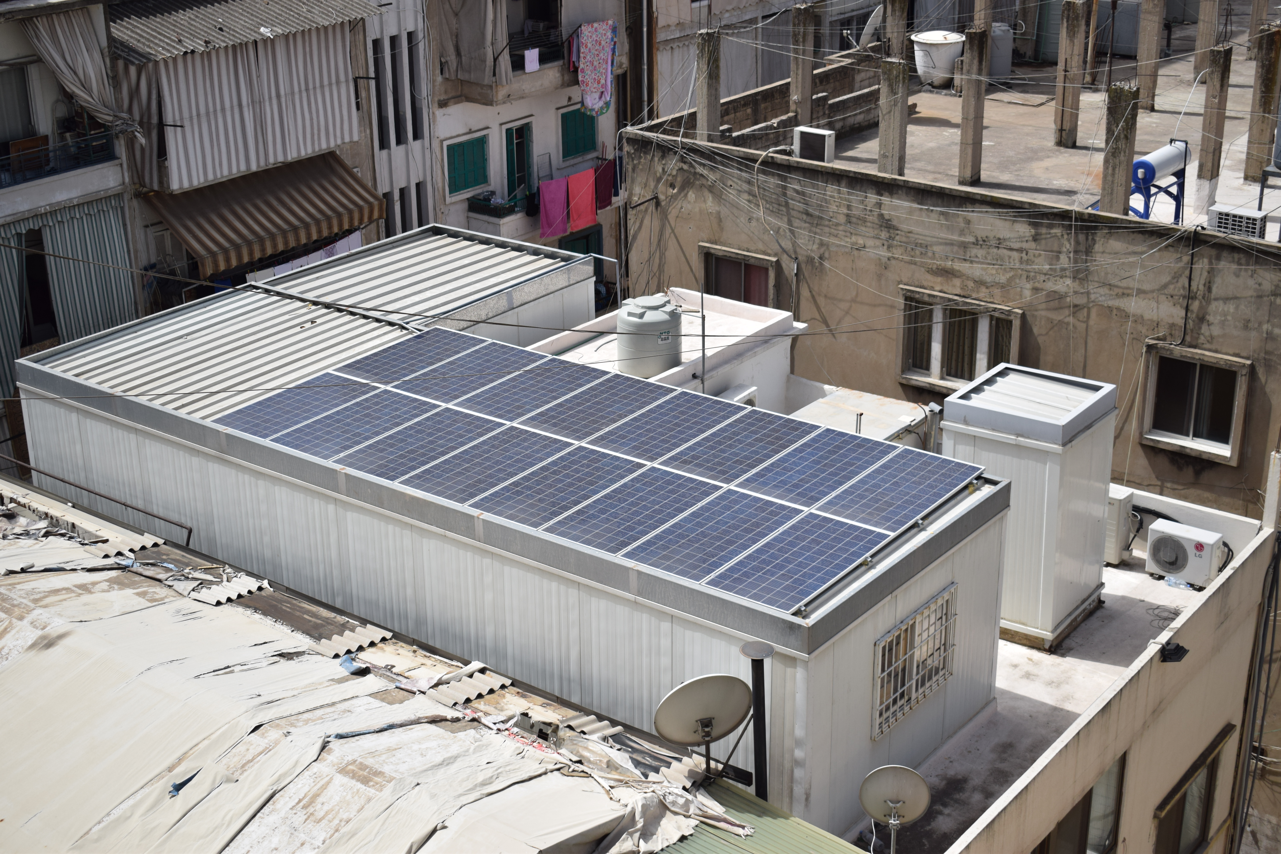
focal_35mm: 51
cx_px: 640
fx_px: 1815
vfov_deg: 26.5
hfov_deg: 38.9
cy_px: 427
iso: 250
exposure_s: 1/2000
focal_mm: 34
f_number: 5
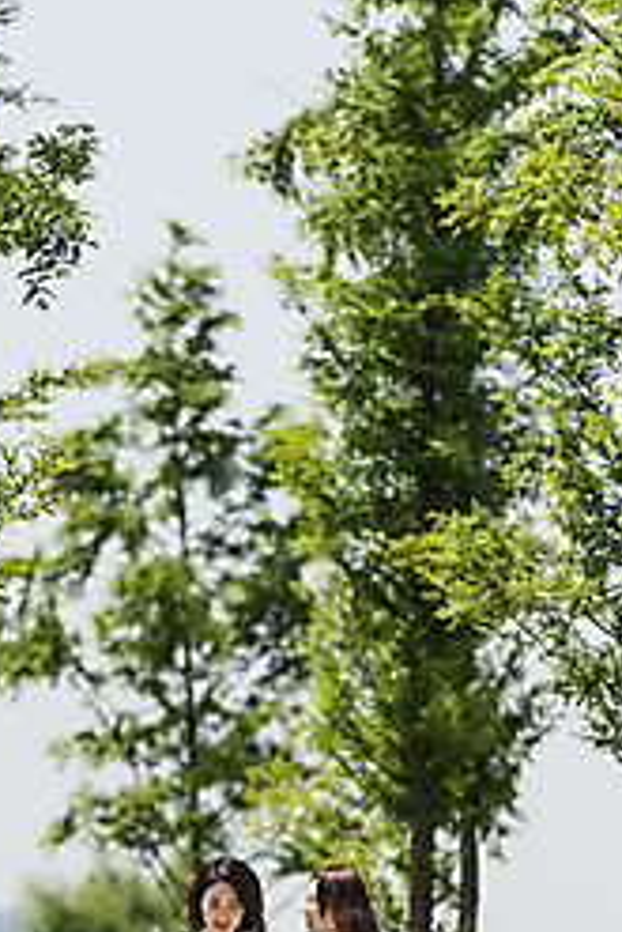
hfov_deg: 4.2
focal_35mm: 324
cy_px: 732
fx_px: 8385
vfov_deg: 6.3
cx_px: 266
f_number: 2.8
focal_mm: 200
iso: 100
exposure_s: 1/2500
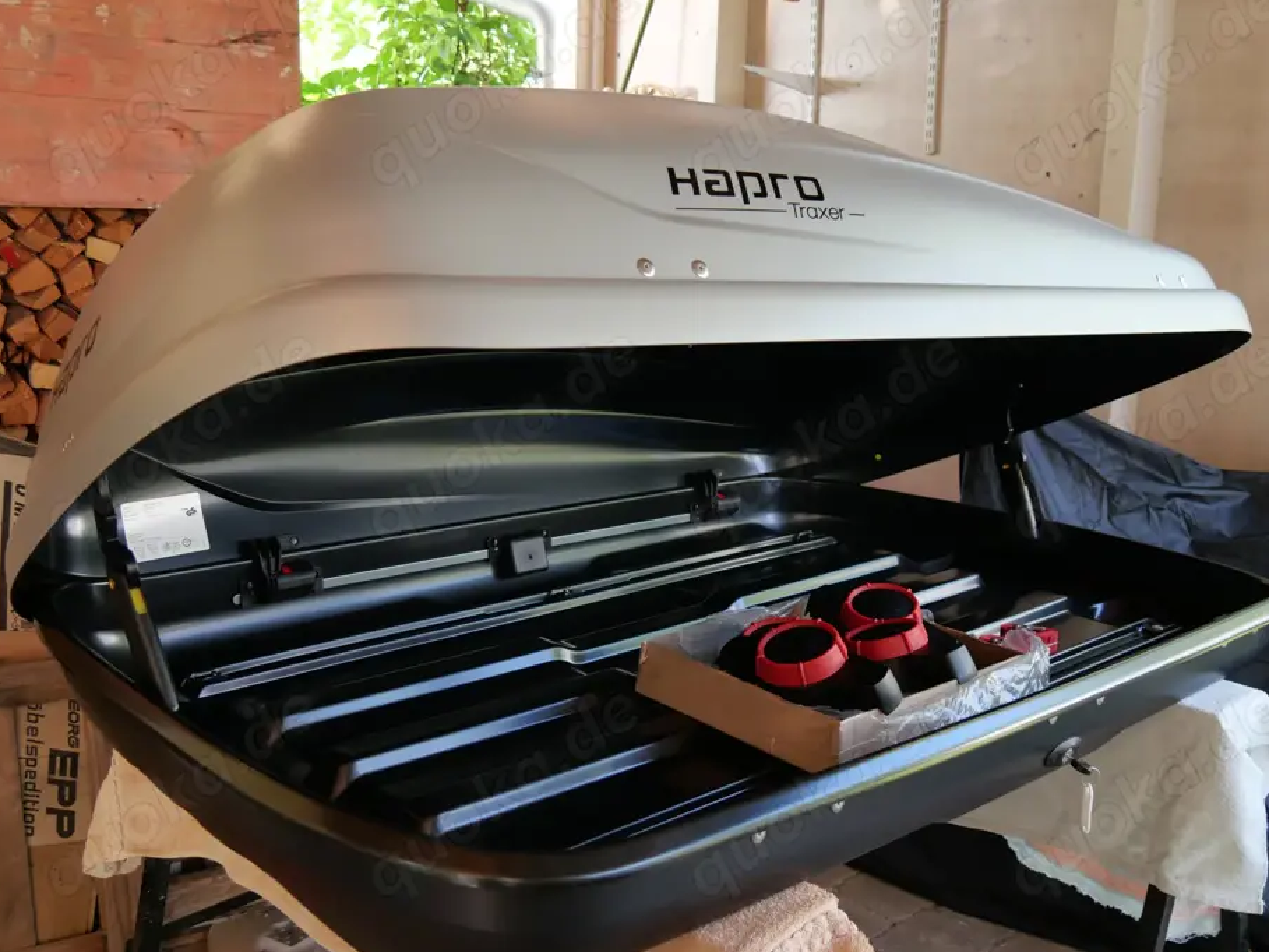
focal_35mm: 33
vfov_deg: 42.9
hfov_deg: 55.3
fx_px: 1210
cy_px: 456
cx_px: 671
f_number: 3.6
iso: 200
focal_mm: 15
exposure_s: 1/60
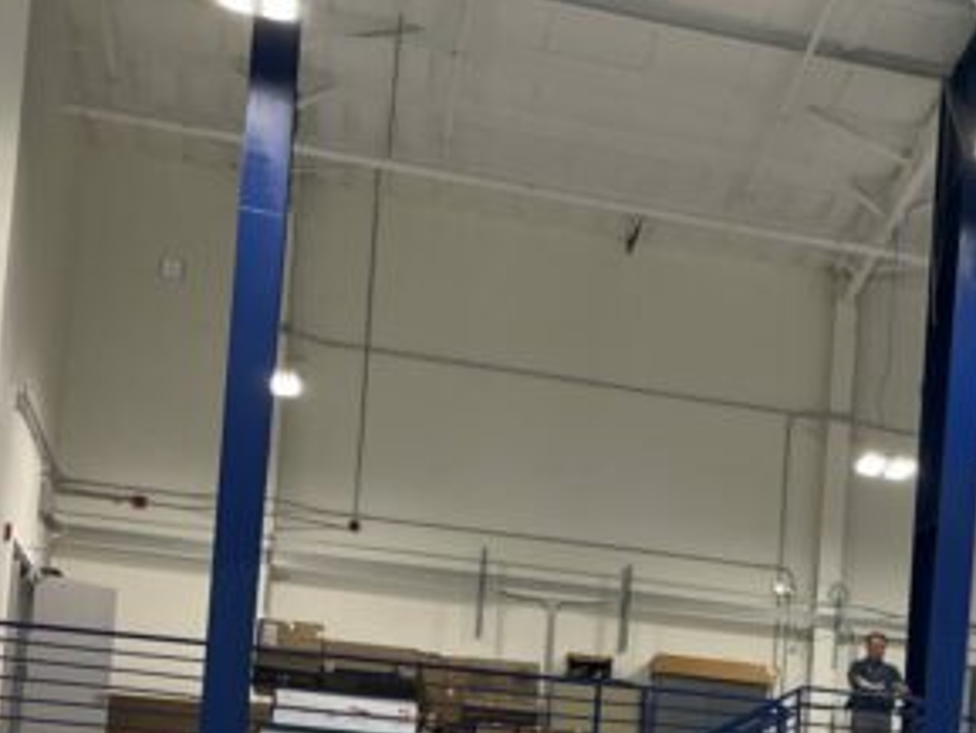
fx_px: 2595
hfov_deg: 18.5
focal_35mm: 92
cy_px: 915
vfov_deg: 15.4
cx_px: 1533
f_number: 1.6
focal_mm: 5.1
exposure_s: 1/120
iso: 64
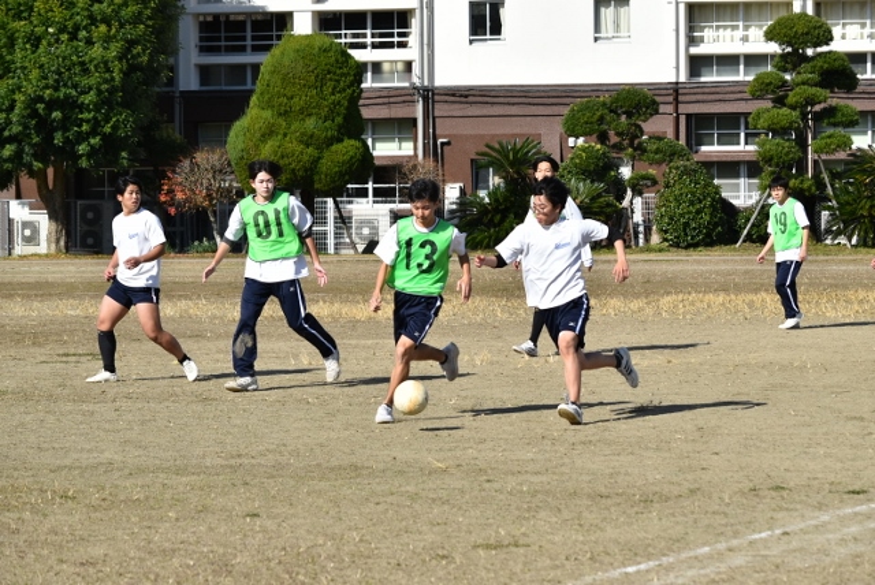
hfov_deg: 15.9
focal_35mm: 129
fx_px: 3138
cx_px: 438
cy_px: 292
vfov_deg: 10.7
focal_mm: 86
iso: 400
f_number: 7.1
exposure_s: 1/1600
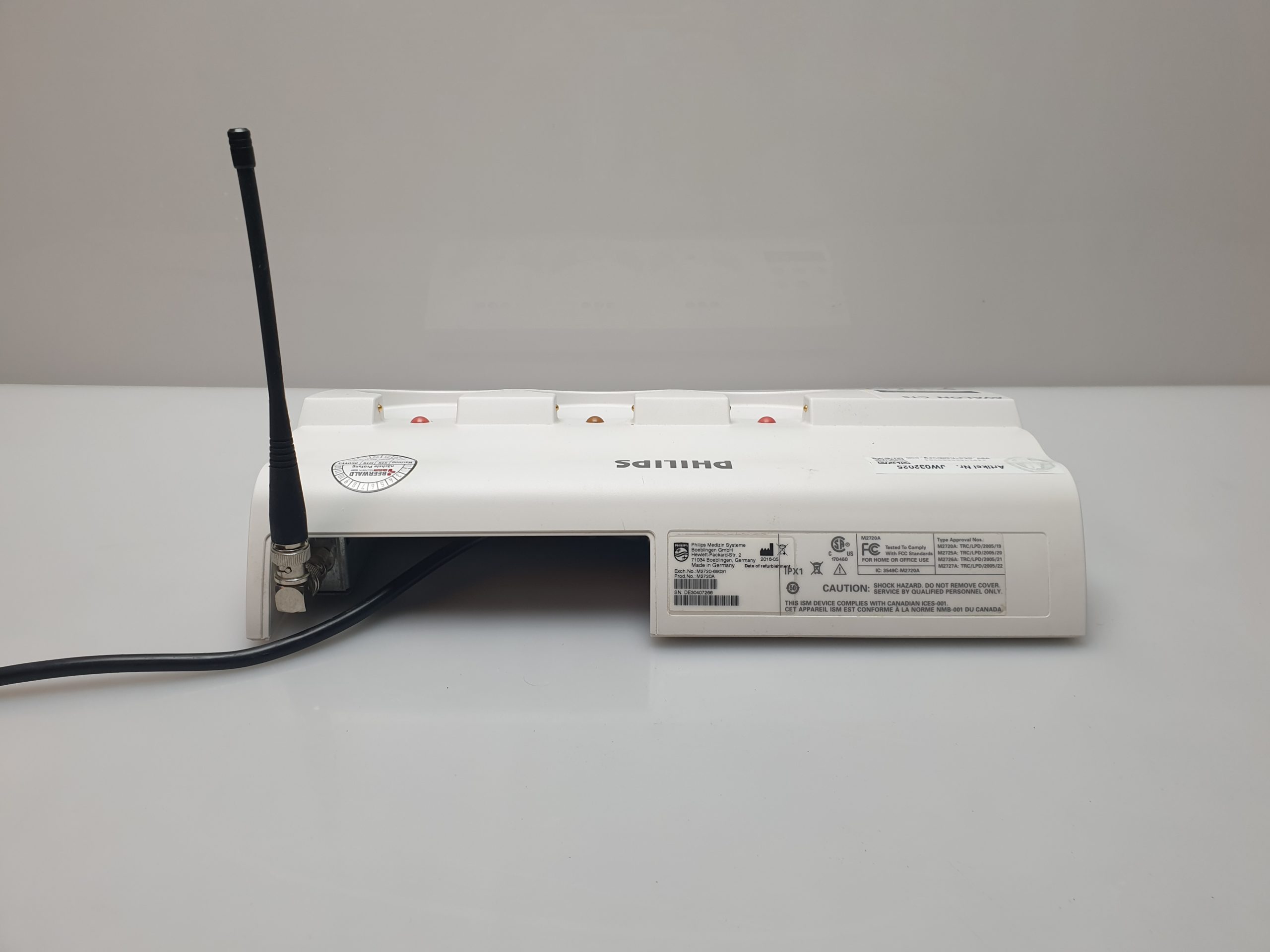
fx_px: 954
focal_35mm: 26
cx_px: 635
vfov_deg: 53.1
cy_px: 476
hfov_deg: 67.3
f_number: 2.4
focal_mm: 4.3
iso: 80
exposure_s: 1/100
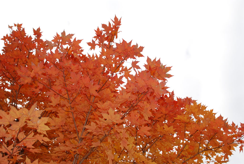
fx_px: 285
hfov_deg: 46.4
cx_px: 122
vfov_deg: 32.0
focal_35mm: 42
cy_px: 82
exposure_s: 1/200
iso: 100
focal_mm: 28
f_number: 6.3
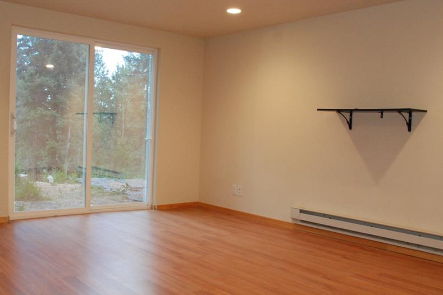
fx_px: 480
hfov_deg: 49.5
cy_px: 158
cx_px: 197
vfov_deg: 34.2
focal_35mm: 39
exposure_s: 1/100
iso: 1600
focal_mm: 20
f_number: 5.6
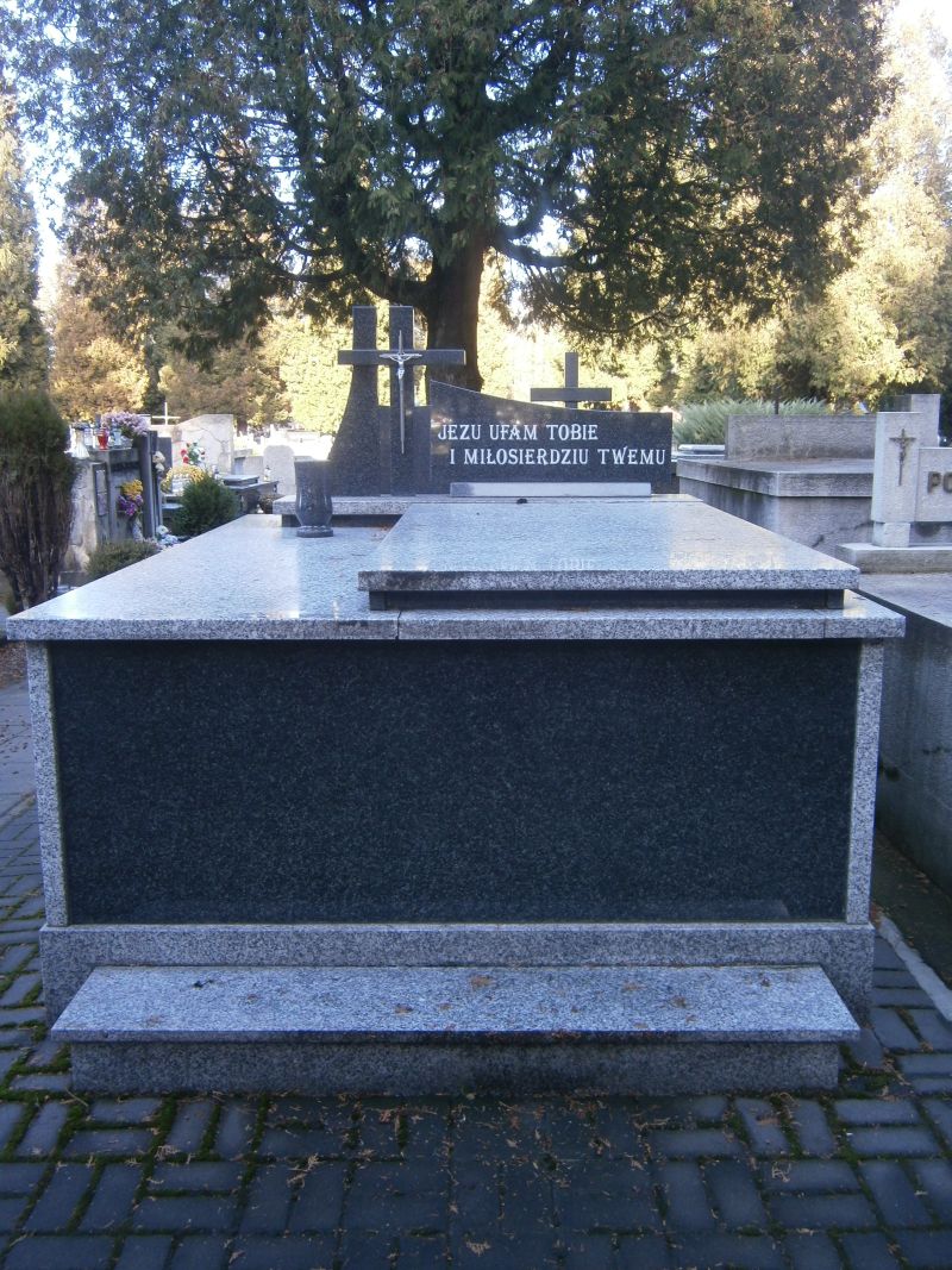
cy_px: 635
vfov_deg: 58.4
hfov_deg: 45.4
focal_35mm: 31
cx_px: 476
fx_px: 1137
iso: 80
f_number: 2.9
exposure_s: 1/50
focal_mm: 5.5
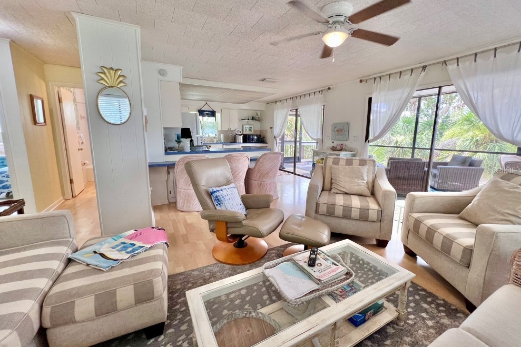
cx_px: 267
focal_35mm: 14
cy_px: 169
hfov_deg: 104.2
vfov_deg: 81.2
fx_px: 203
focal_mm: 1.57
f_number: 1.8
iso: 160
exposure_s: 1/120
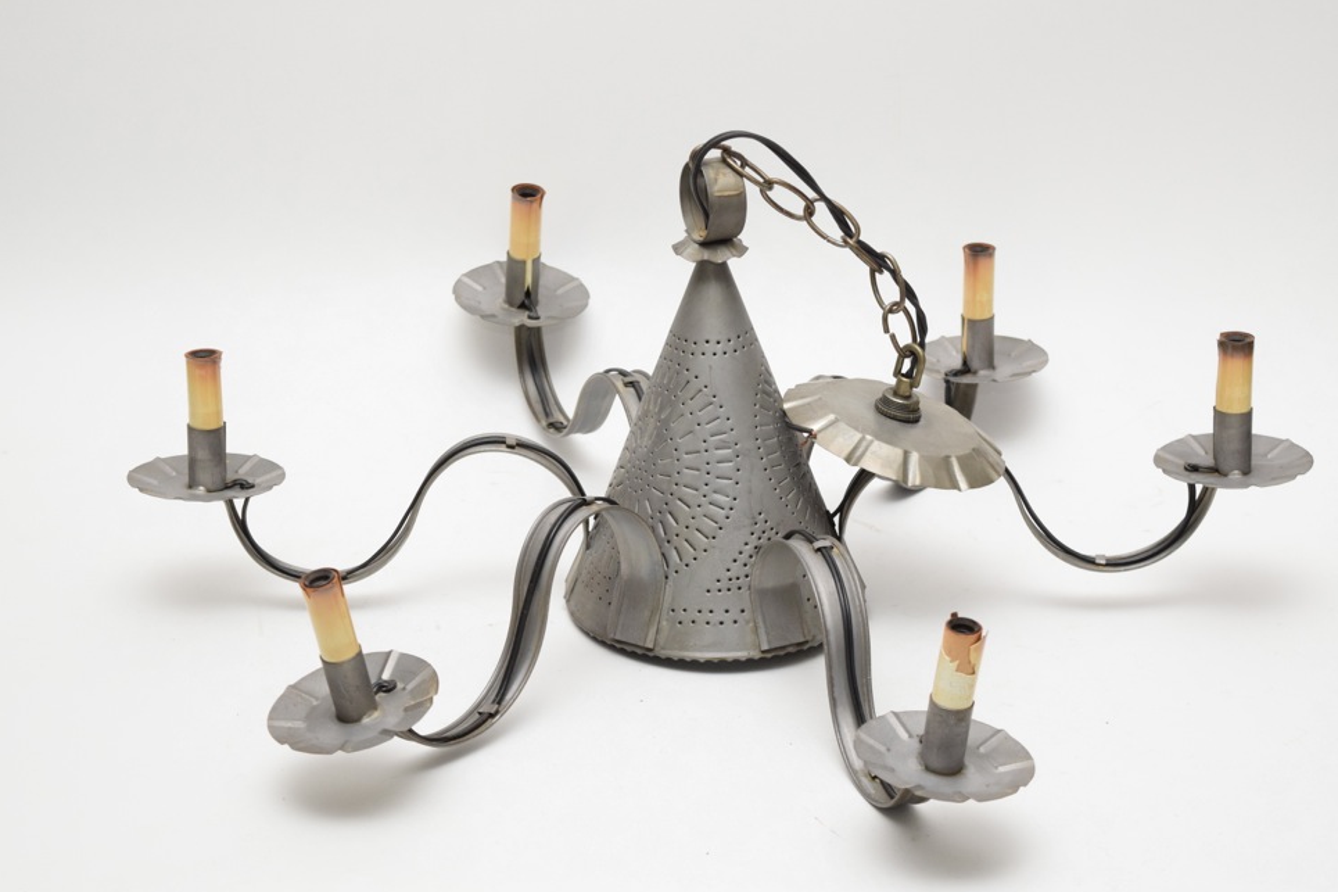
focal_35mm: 86
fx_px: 3178
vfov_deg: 16.0
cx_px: 689
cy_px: 446
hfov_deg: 23.8
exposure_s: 1/60
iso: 1000
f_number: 5.6
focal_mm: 55
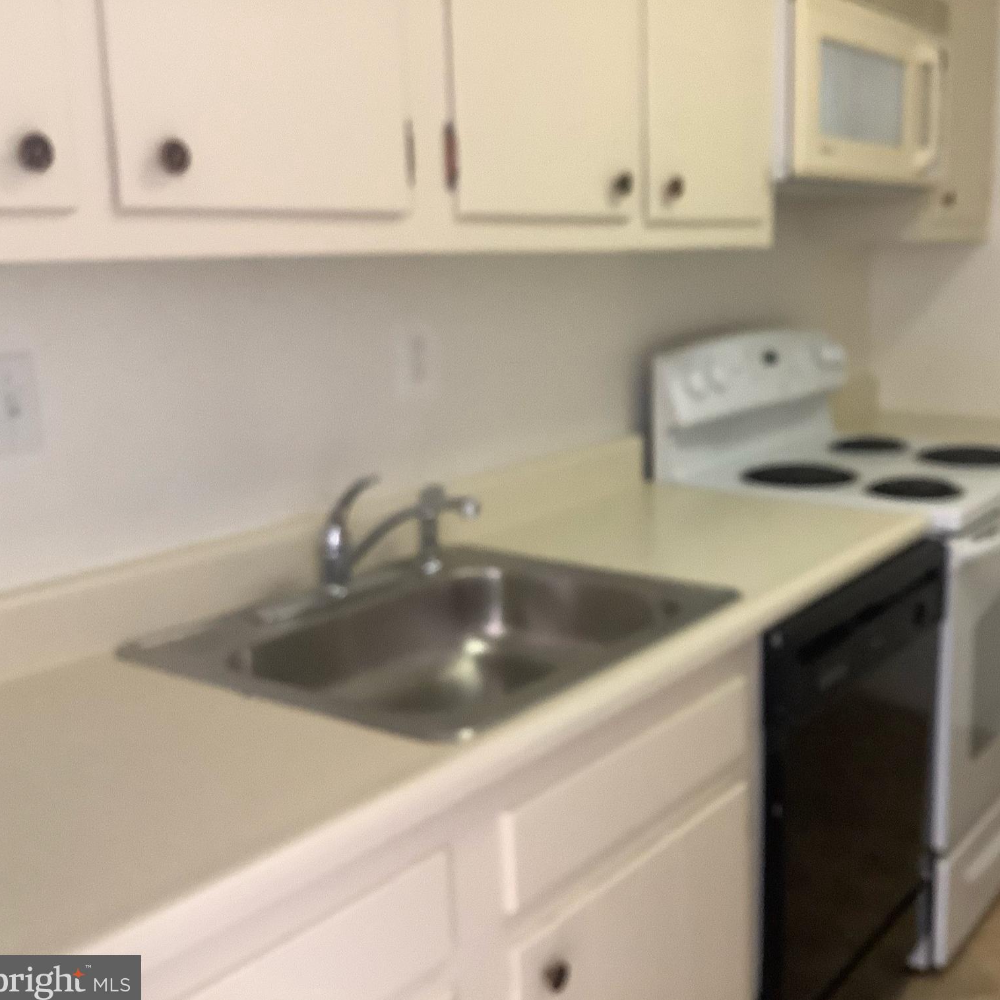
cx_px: 652
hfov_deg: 44.4
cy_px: 503
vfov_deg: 44.9
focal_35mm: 37
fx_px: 1209
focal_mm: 3.3
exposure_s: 1/60
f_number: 2.4
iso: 320
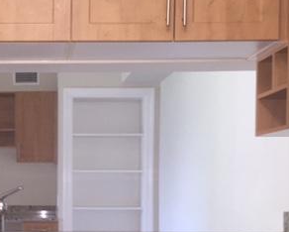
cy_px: 196
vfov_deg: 24.1
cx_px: 24
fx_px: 531
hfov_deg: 29.1
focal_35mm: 62
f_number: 2.2
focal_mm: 4.15
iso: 200
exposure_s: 1/24
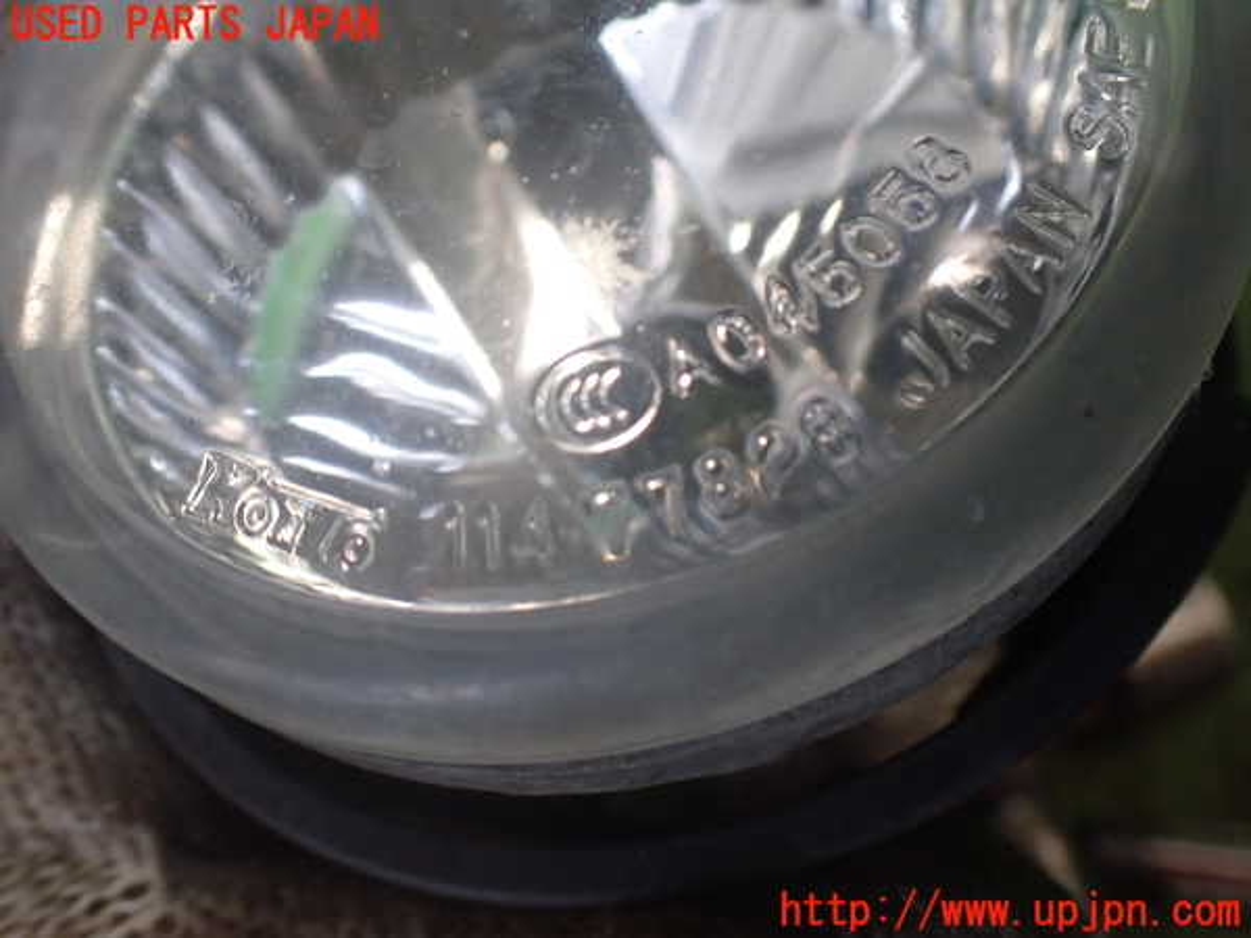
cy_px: 469
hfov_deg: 60.0
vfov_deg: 46.8
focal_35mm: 30
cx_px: 626
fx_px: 1084
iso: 640
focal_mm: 5.4
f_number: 2.3
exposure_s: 1/125
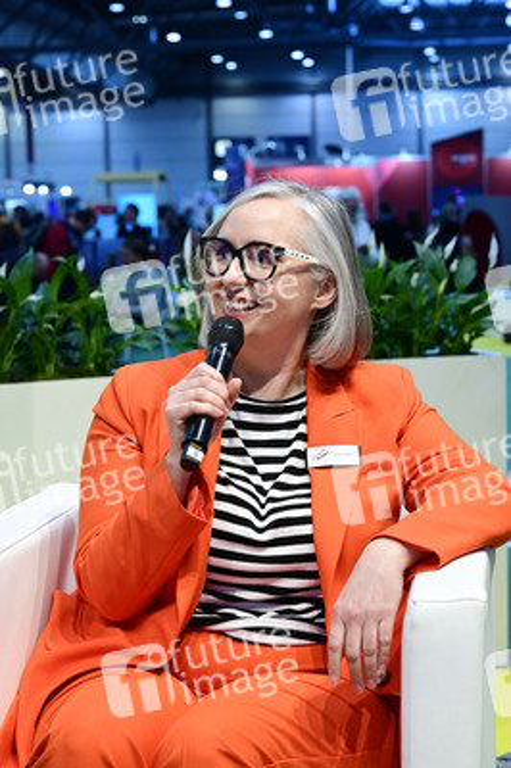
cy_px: 384
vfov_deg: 28.9
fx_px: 1493
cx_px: 256
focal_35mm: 70
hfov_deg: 19.4
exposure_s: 1/160
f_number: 6.3
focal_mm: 70
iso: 1600
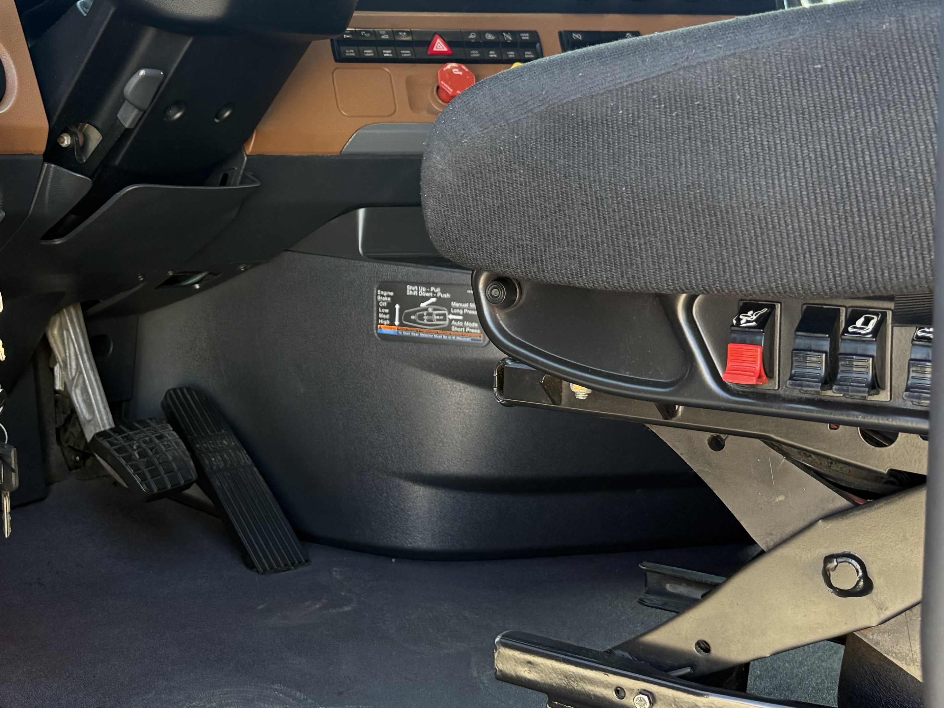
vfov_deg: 29.6
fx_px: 1336
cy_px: 274
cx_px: 245
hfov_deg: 38.0
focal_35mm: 49
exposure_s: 1/153
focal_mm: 6.76
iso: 200
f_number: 1.78
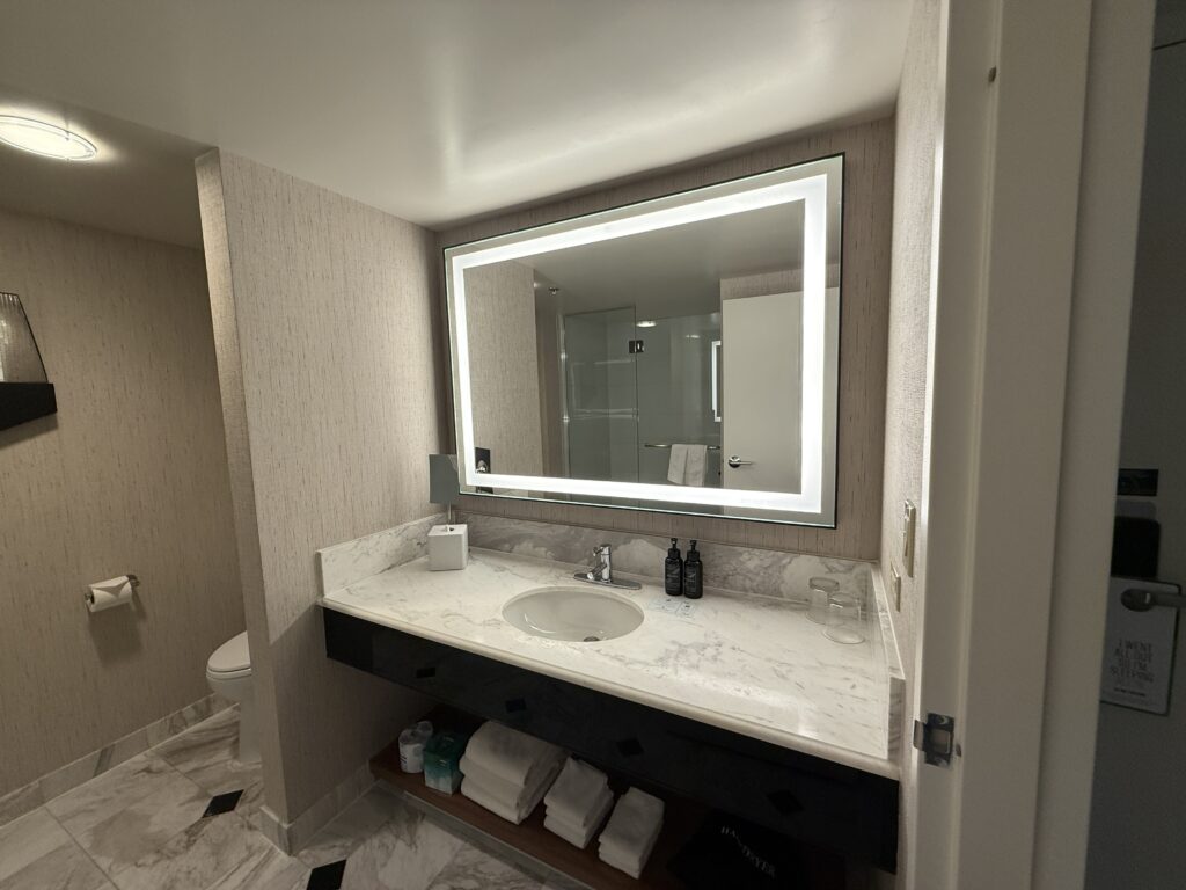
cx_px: 593
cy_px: 445
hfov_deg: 102.1
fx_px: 480
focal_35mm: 14
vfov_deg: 85.7
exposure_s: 1/120
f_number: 2.2
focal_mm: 2.22
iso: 125
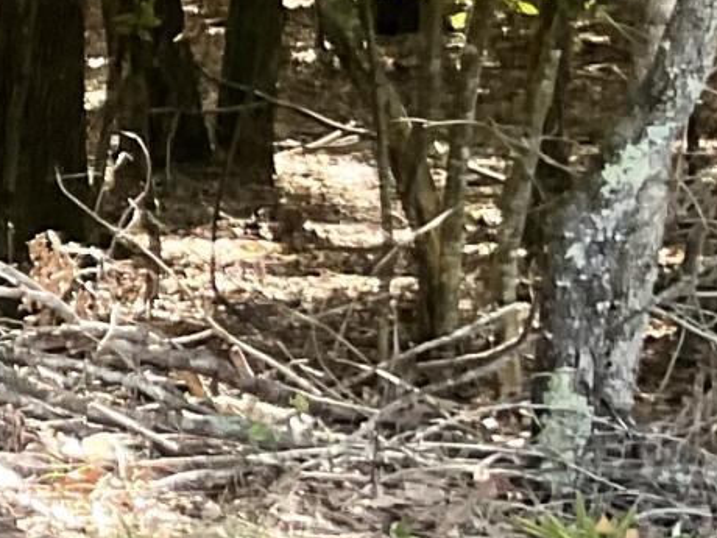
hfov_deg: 8.9
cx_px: -1300
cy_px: 349
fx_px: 3915
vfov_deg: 7.9
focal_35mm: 189
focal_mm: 3
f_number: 1.8
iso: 40
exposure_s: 1/120
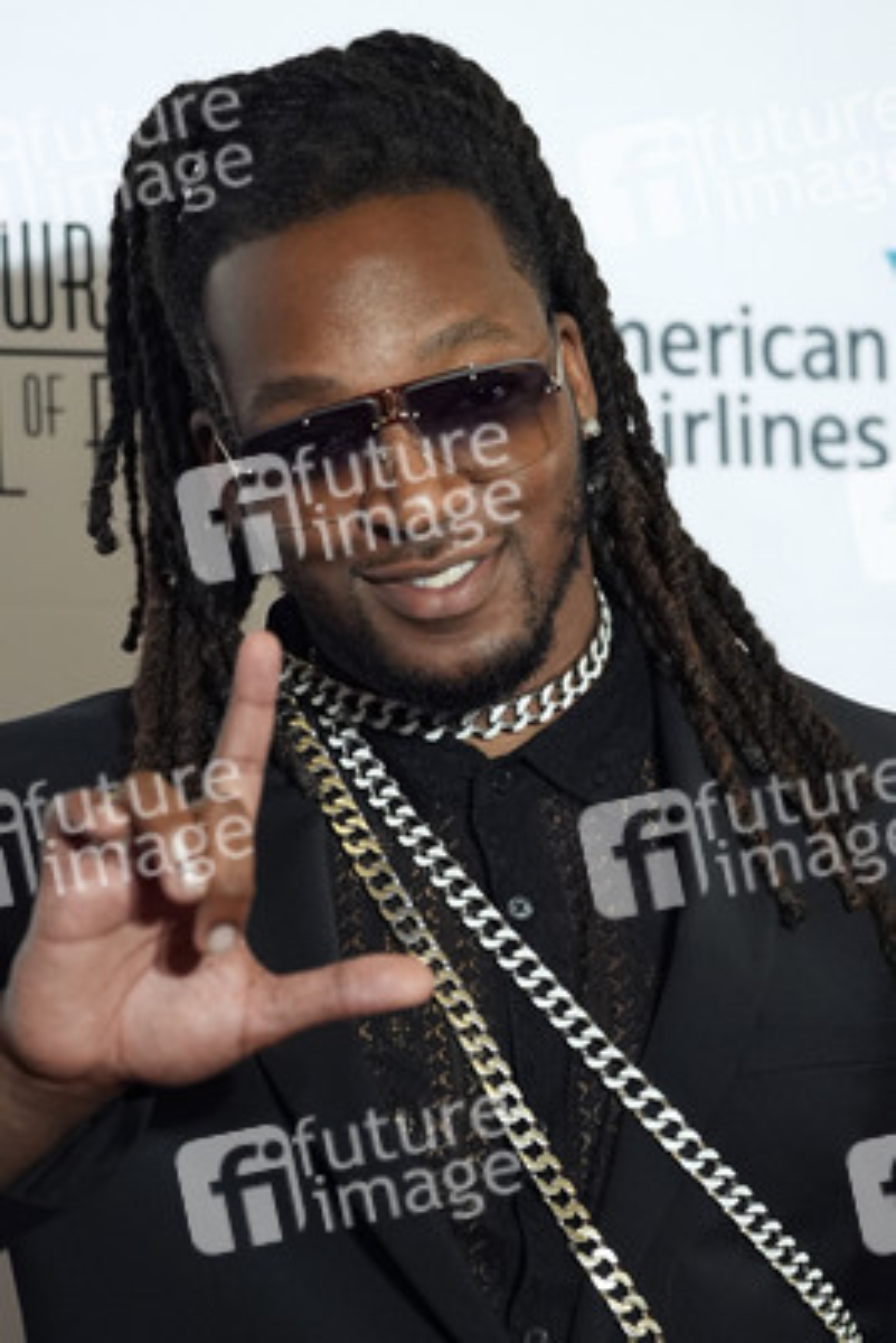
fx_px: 6751
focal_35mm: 181
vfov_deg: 11.4
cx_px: 448
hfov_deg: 7.6
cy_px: 672
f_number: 5.6
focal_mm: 181
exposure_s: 1/400
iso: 6400
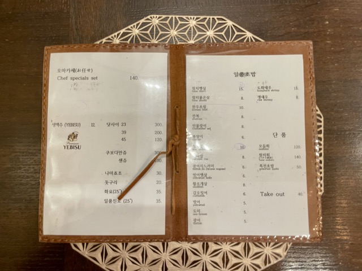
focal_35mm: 26
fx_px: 272
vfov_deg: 53.1
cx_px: 181
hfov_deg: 67.3
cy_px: 136
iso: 100
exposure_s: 1/60
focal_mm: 4.2
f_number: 1.6
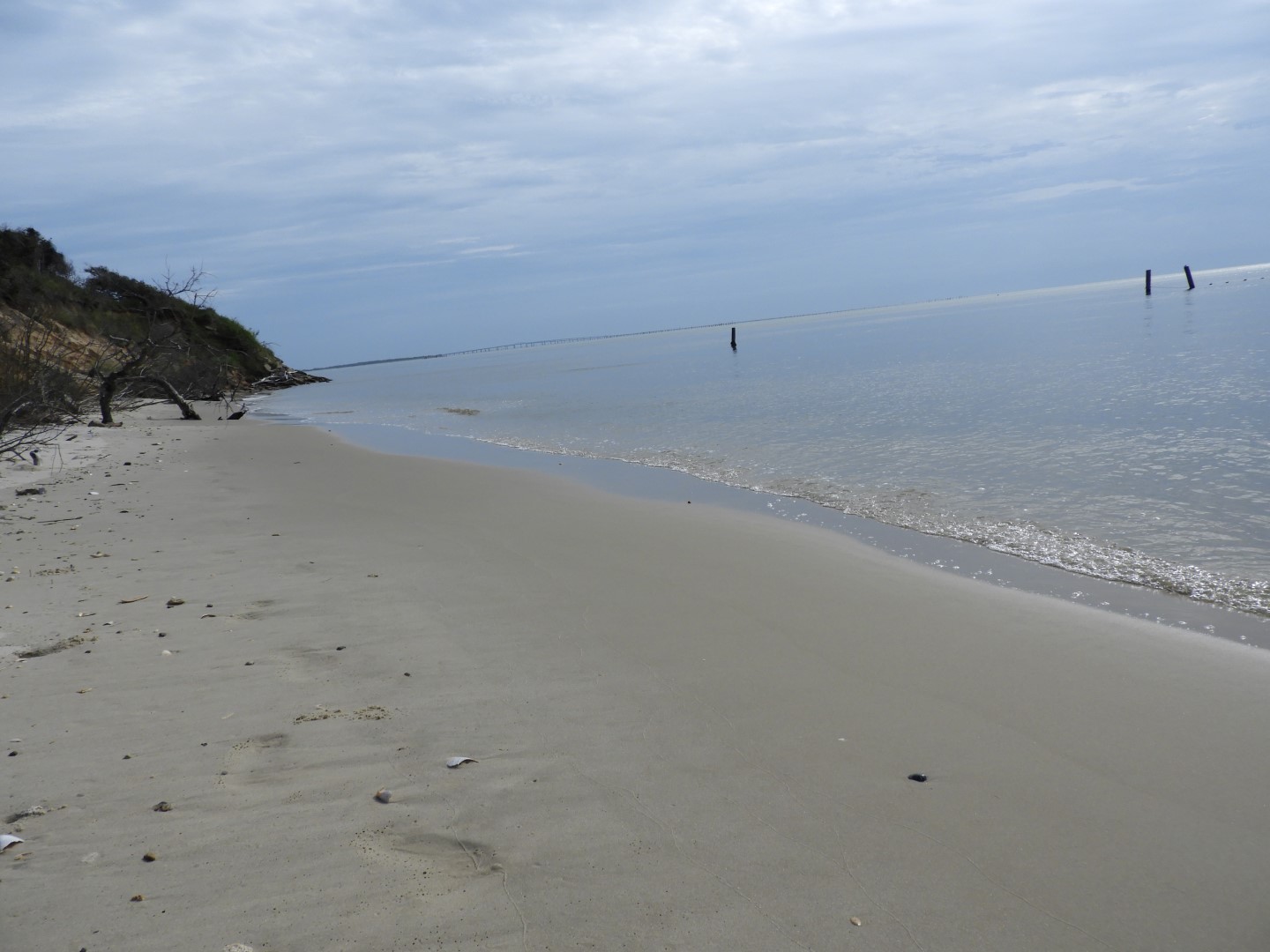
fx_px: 881
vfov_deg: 56.8
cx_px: 635
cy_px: 476
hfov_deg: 71.6
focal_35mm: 24
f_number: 3.3
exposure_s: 1/2000
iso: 100
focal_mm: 4.3
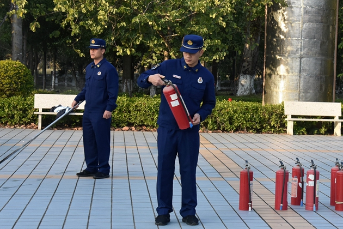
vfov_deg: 23.8
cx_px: 172
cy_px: 114
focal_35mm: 57
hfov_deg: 35.1
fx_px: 543
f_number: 8
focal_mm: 38
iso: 720
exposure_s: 1/500
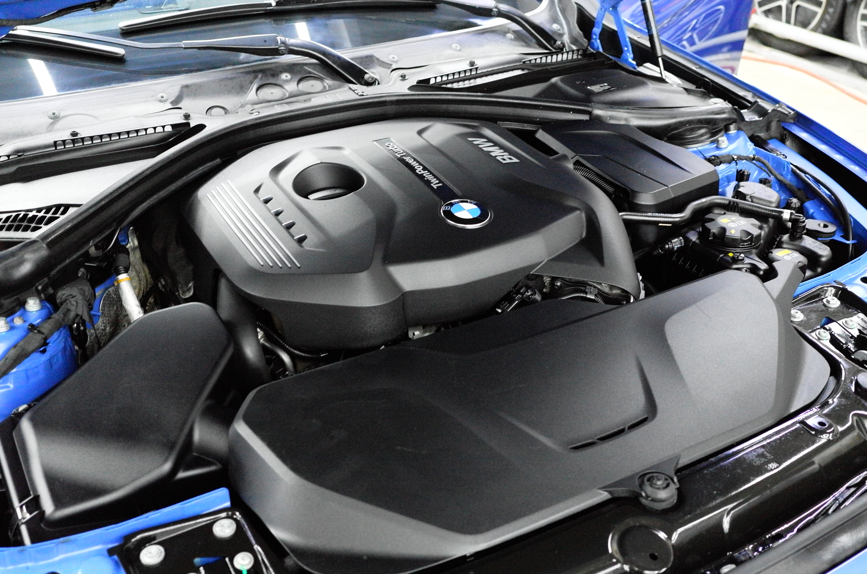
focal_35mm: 36
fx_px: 865
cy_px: 287
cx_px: 434
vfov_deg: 36.7
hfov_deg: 53.2
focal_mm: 24
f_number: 3.5
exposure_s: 1/80
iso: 2500
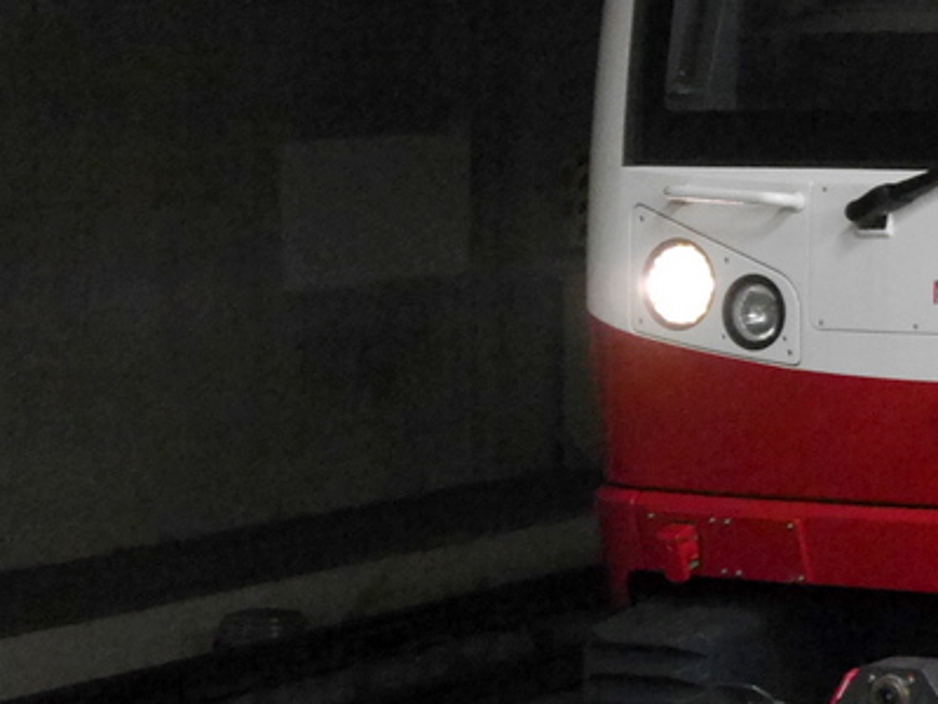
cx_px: 1365
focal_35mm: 138
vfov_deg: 10.7
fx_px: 3739
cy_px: 148
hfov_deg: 13.5
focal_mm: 23
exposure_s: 1/60
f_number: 4.4
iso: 3200
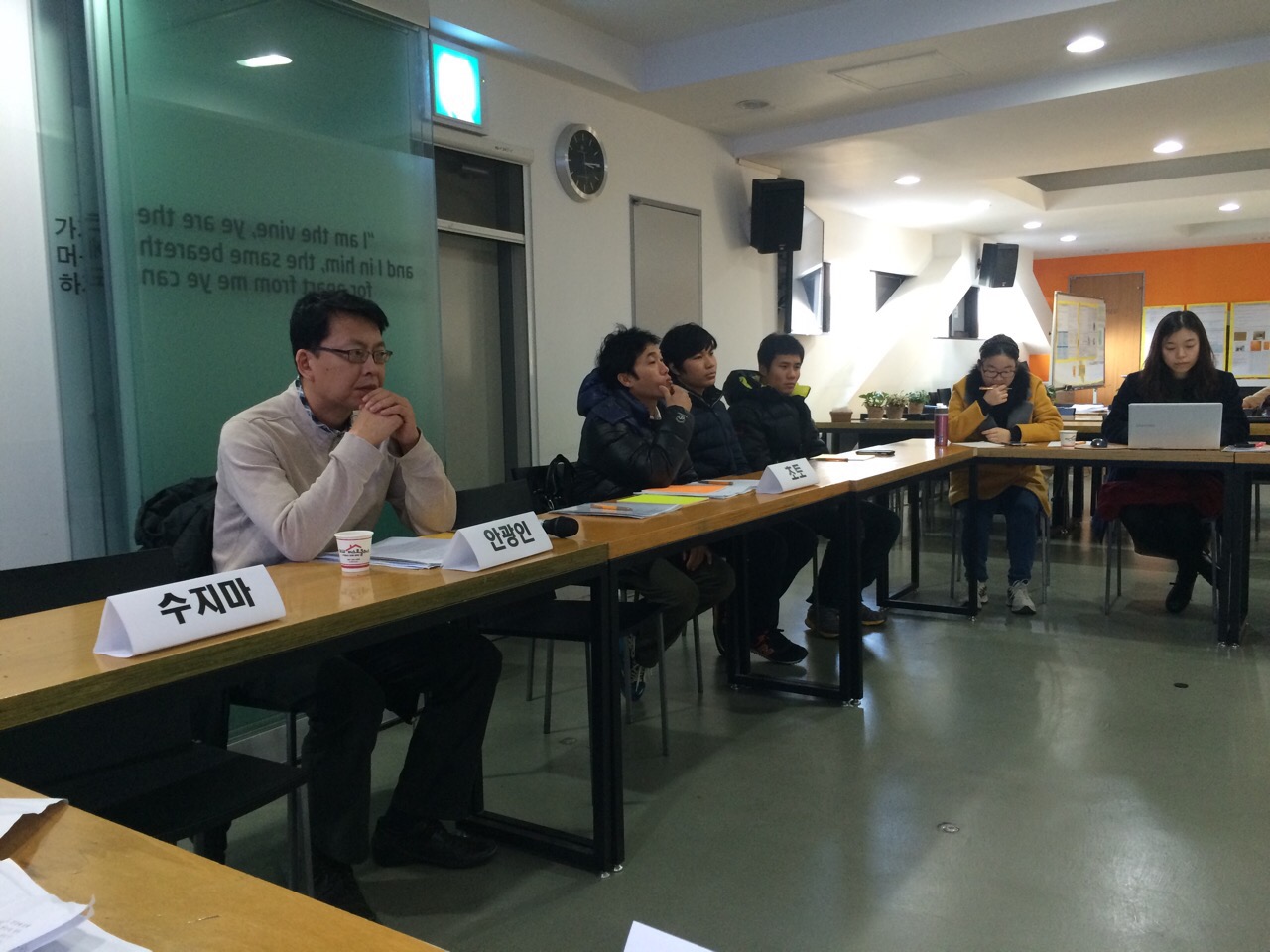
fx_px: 1064
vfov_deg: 48.2
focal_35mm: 29
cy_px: 476
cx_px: 635
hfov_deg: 61.7
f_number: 2.2
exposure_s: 1/30
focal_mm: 4.15
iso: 160
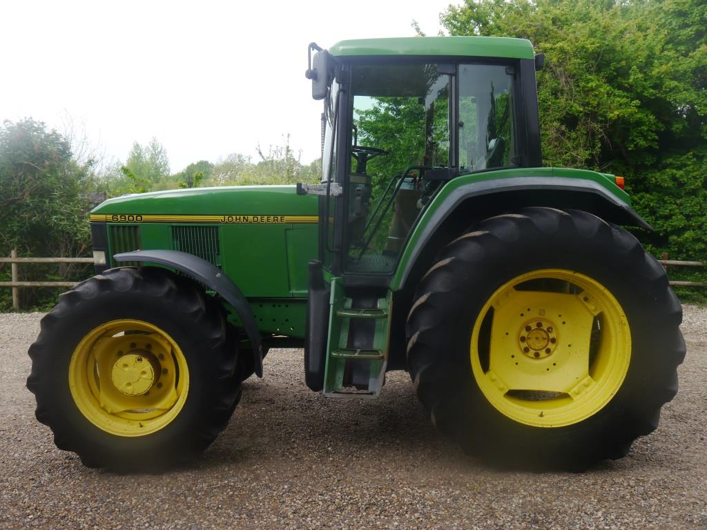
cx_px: 354
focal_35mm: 34
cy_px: 265
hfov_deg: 54.0
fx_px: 694
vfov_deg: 41.8
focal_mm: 17
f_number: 5.6
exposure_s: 1/200
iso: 160
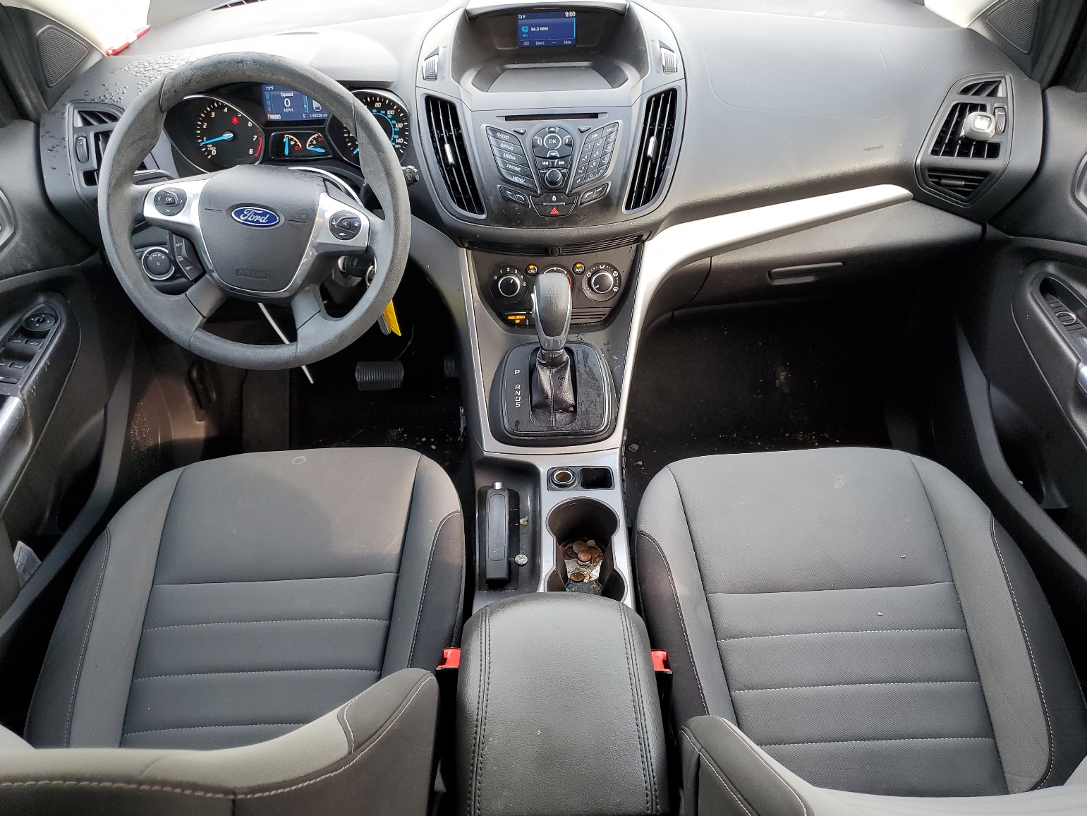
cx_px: 536
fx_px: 848
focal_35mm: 27
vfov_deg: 51.4
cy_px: 408
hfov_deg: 65.3
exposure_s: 1/120
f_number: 1.5
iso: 68
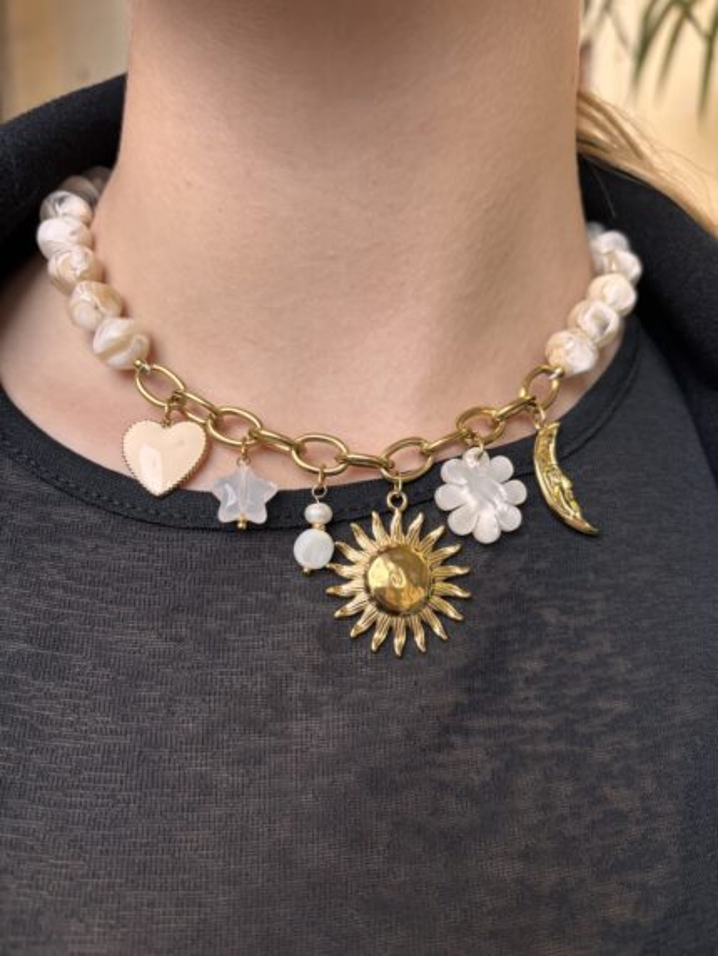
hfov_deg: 53.1
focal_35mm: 26
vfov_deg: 67.3
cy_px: 478
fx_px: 719
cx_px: 359
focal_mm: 5.96
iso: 160
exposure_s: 1/50
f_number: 1.6
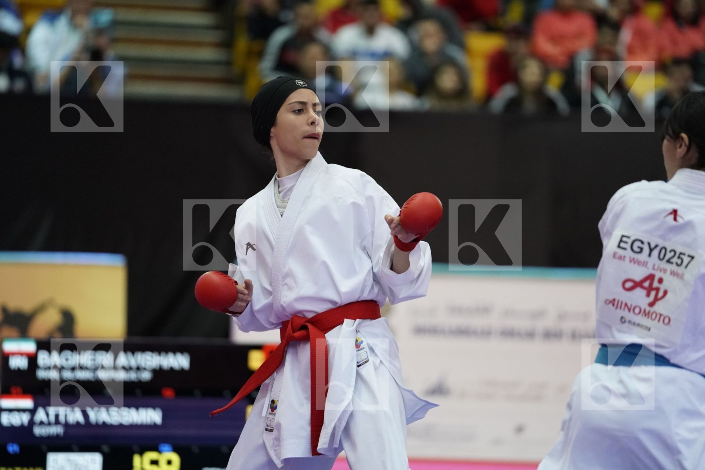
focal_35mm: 195
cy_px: 235
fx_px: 3818
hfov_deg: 10.5
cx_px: 352
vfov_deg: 7.0
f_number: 2.8
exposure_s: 1/1000
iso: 5000
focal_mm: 195
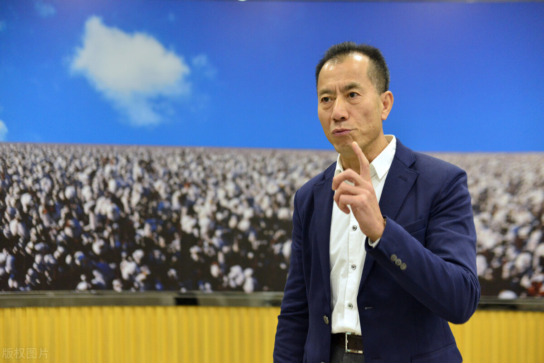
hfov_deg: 39.6
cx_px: 272
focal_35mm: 50
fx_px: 756
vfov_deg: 27.0
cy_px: 182
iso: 4000
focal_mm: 50
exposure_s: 1/200
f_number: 2.8
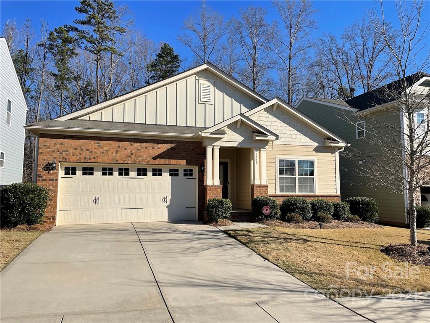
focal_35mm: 26
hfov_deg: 67.3
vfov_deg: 53.1
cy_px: 162
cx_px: 215
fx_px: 323
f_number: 1.6
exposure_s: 1/3861
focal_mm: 4.2
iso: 32
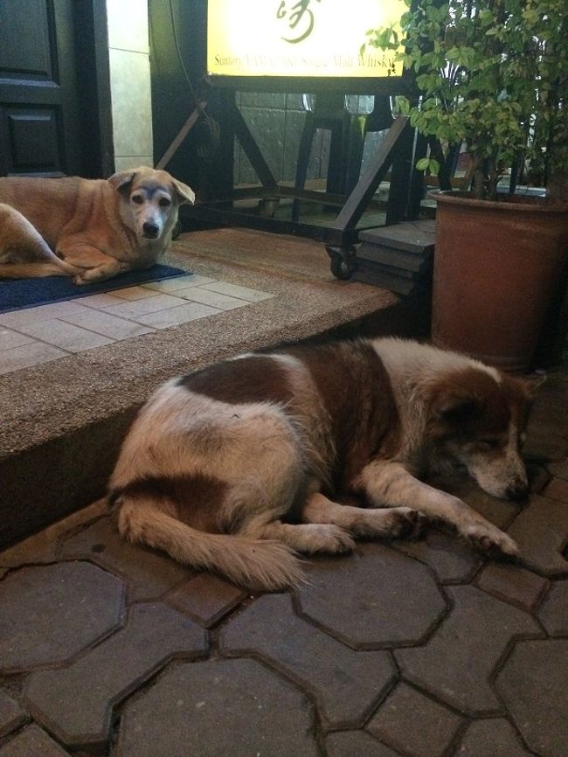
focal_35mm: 30
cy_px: 378
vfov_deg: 60.0
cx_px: 284
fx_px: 656
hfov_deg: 46.8
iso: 800
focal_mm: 4.12
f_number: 2.2
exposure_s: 1/15
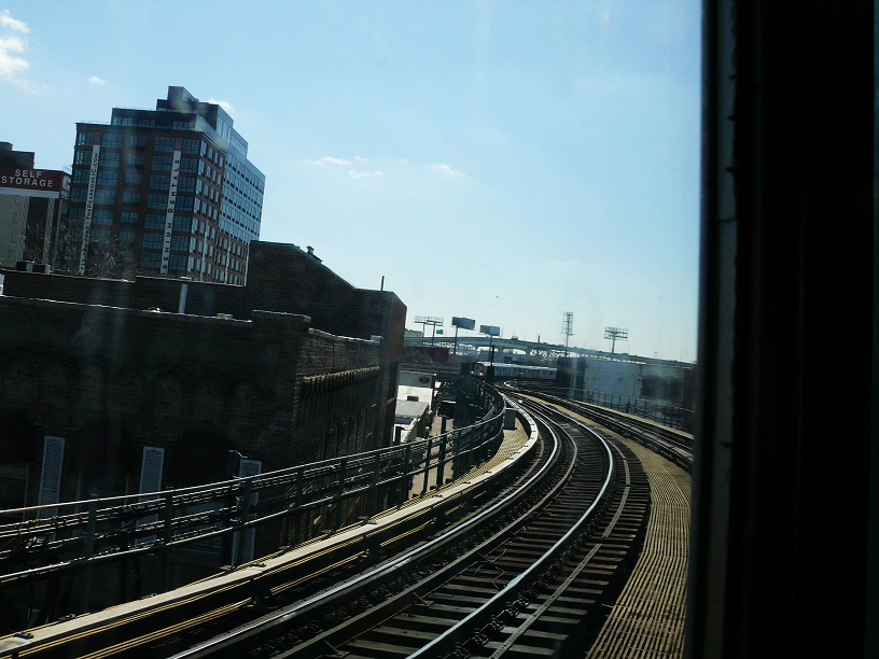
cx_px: 440
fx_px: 889
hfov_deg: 52.6
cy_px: 330
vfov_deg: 40.7
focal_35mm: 35
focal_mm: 7.4
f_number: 5.6
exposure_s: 1/640
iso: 100
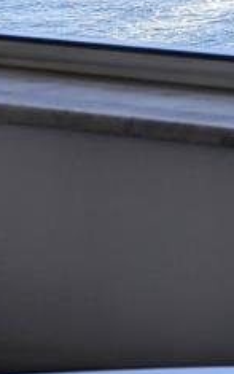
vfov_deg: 5.6
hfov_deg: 3.5
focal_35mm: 375
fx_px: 3824
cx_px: 388
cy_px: -70
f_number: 3.5
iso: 30
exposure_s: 1/150
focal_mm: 19
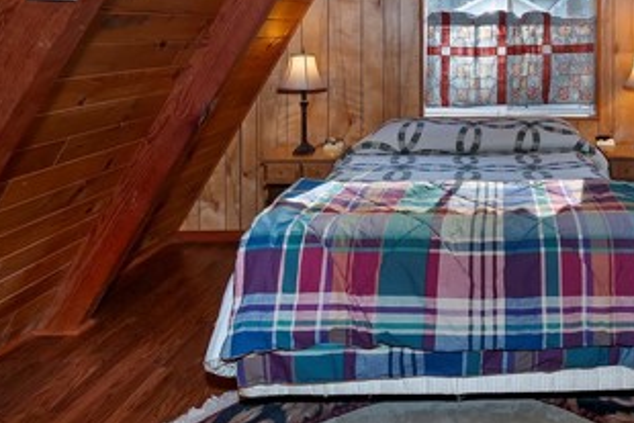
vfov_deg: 39.5
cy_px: 46
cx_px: 511
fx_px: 546
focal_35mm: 31
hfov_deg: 55.8
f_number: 8
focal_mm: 10
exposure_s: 1/30
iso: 400
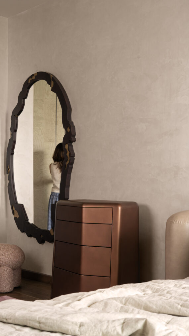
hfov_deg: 22.6
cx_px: 76
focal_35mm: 53
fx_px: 472
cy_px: 168
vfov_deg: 39.2
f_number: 8
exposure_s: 1/20
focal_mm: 50
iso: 250
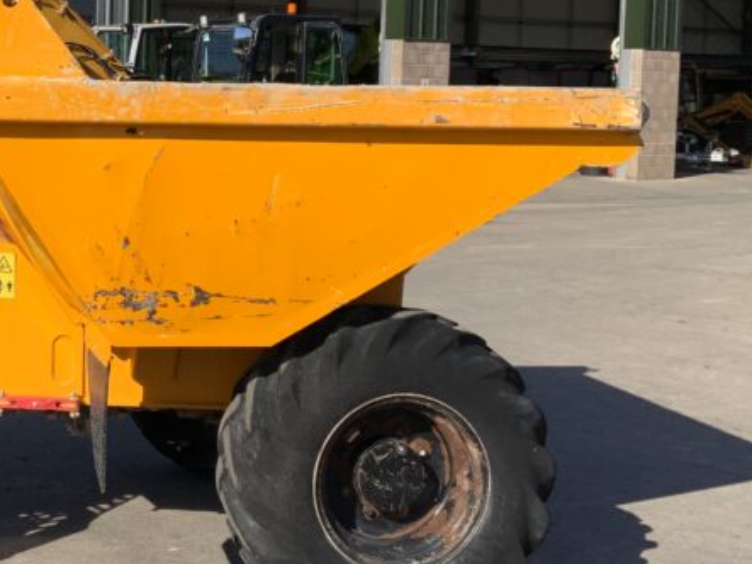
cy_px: 155
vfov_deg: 21.8
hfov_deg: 27.6
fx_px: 1455
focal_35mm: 67
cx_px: 39
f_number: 1.8
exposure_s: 1/1730
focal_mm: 3
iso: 16
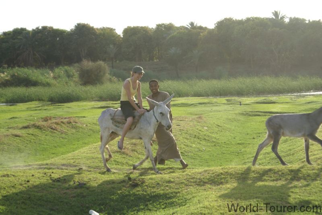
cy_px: 108
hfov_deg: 19.4
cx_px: 161
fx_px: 940
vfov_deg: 13.1
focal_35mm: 105
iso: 160
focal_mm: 70
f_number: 5.6
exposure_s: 1/125
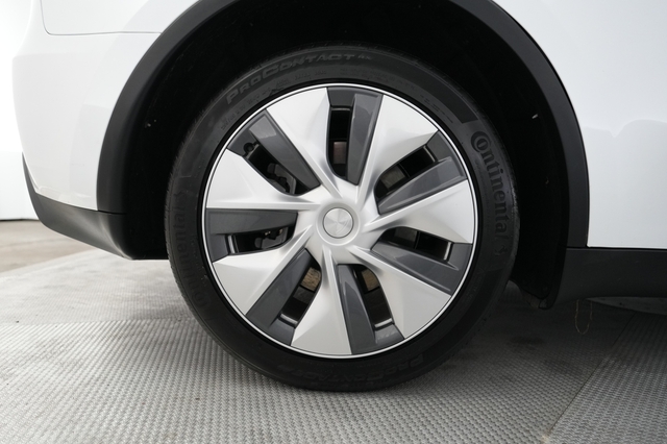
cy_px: 222
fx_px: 444
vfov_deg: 53.1
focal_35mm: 24
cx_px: 334
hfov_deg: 73.8
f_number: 2.8
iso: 2500
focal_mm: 24
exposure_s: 1/160
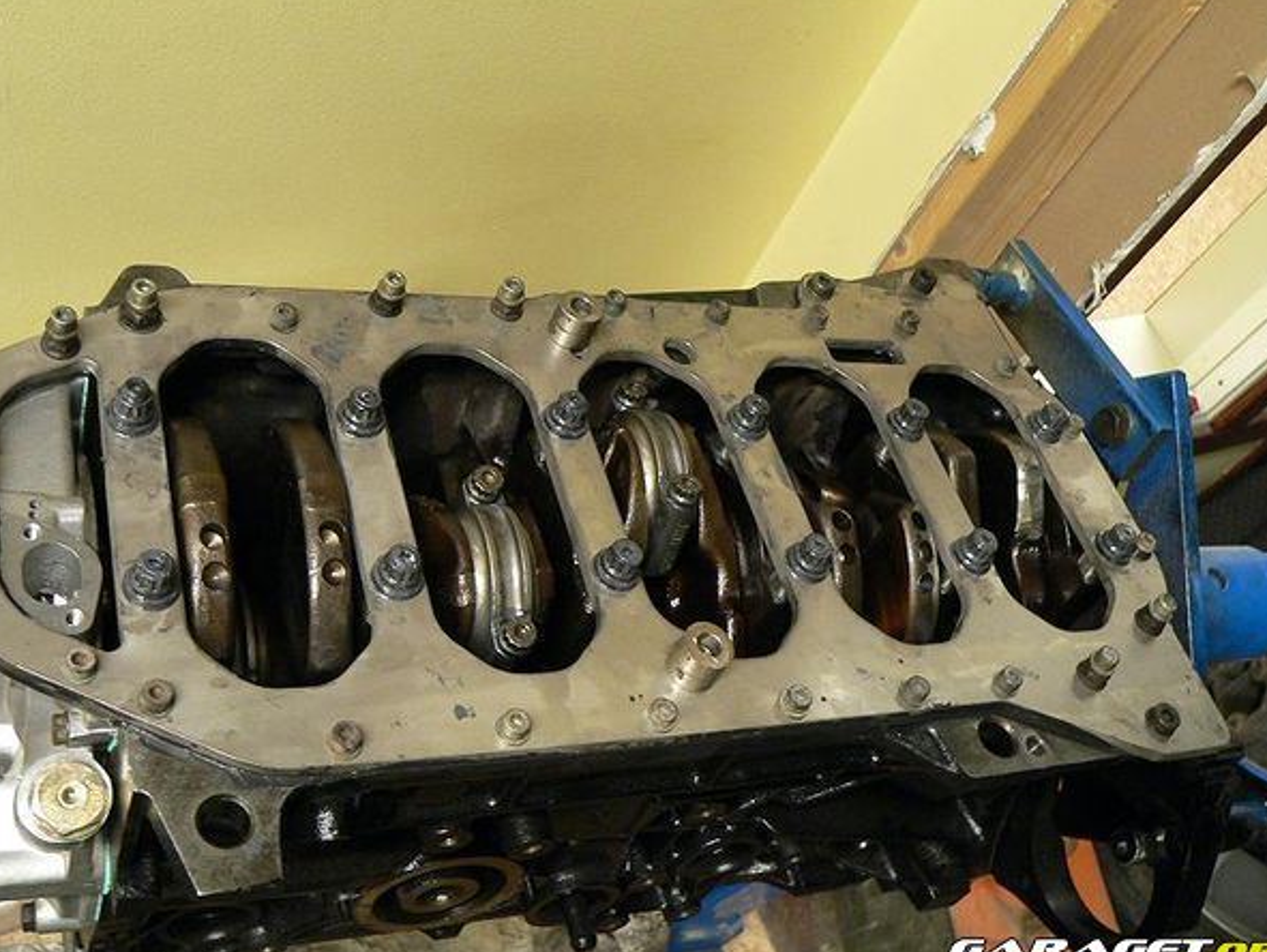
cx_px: 630
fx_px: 1428
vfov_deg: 36.9
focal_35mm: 39
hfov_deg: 47.8
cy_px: 456
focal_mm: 6
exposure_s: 1/10
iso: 200
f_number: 2.8
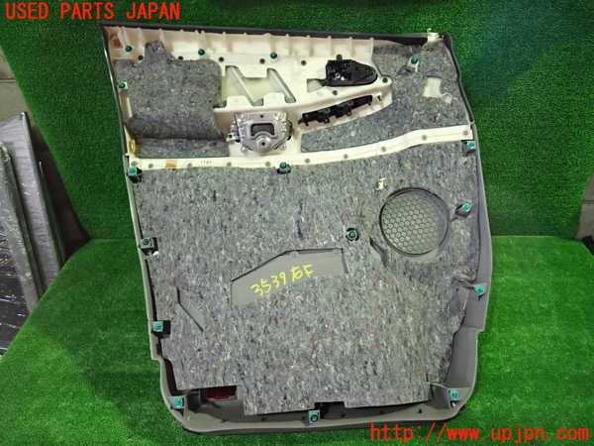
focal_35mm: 25
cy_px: 223
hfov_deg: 69.4
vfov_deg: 54.9
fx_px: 429
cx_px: 297
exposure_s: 1/30
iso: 320
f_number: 2
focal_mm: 4.5
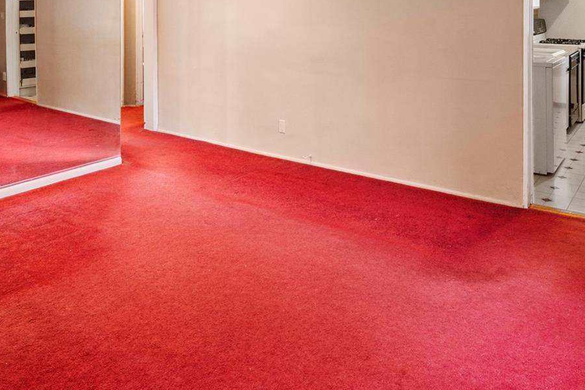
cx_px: 307
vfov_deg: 36.8
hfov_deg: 58.7
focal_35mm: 32
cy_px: -1
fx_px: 520
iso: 100
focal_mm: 14
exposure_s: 1.6
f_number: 11
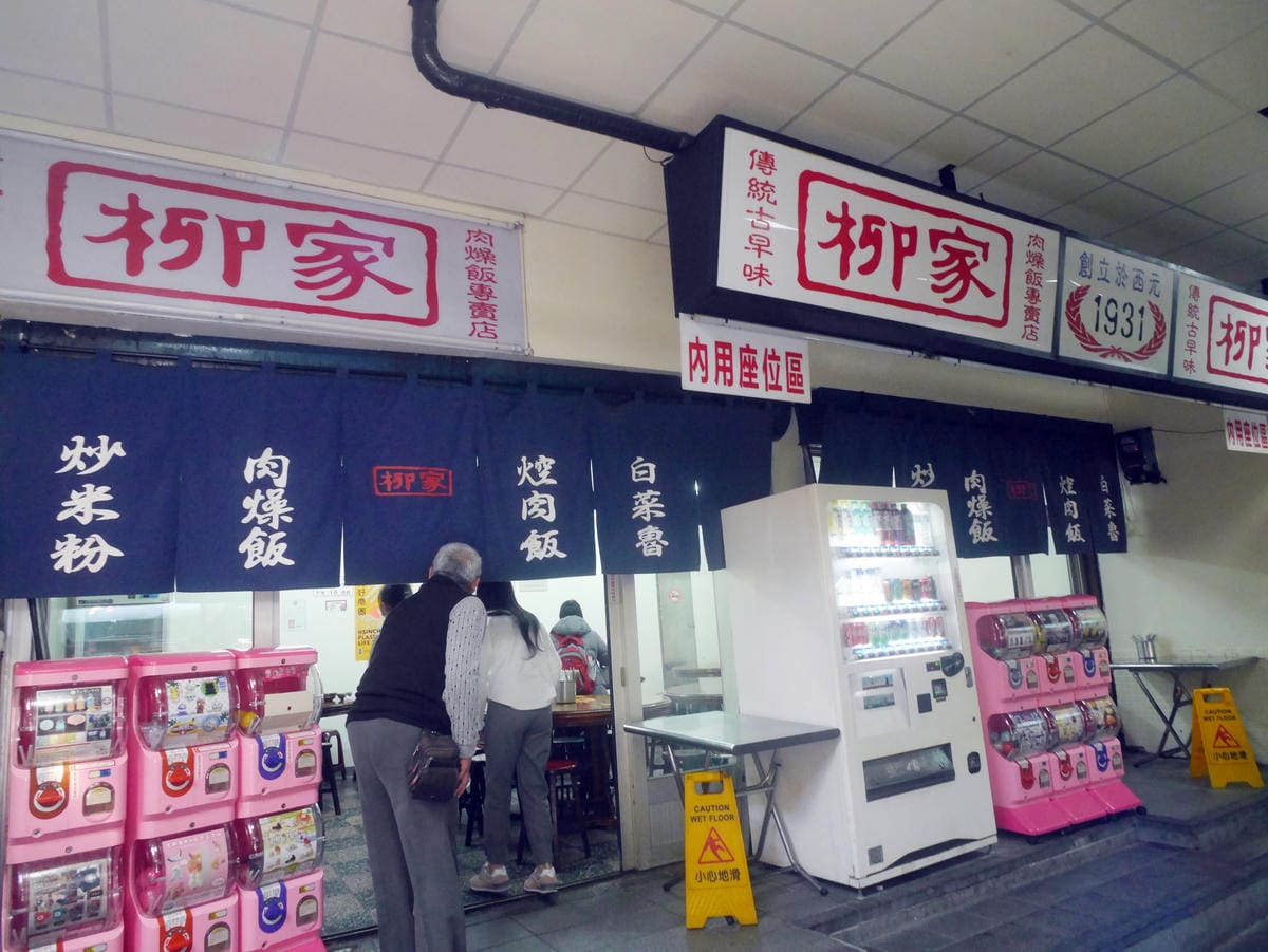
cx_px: 634
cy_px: 476
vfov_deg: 49.8
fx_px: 1026
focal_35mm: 28
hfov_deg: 63.4
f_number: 5.6
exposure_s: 1/60
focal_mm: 14
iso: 1600
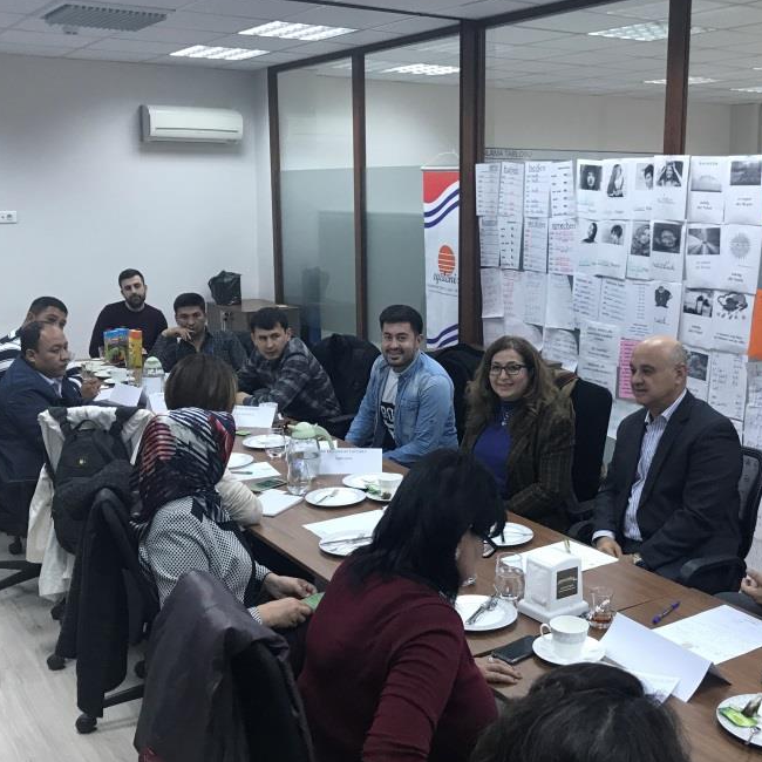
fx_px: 971
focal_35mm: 39
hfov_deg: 42.7
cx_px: 438
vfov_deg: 42.8
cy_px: 379
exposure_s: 1/33
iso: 40
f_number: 1.8
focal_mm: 3.99
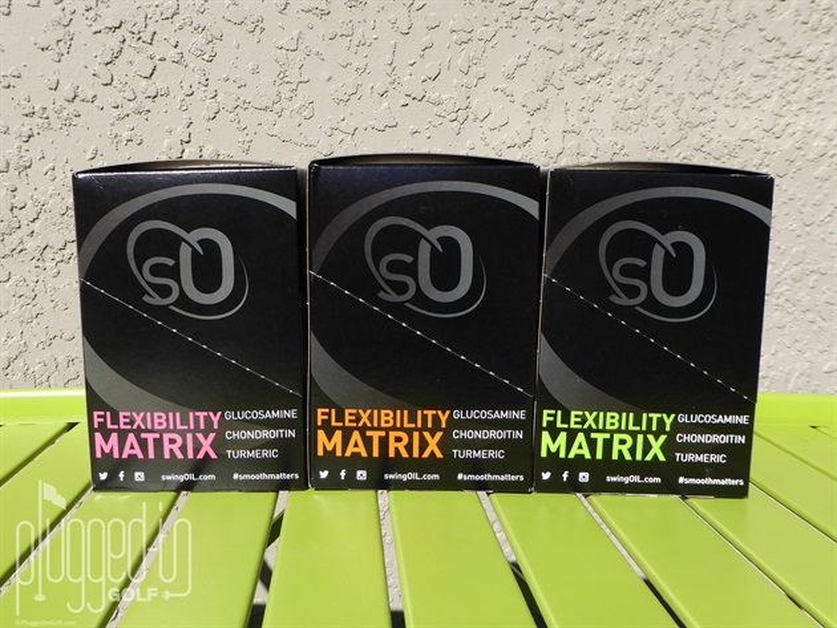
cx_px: 418
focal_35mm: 27
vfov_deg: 51.4
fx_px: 653
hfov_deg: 65.3
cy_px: 314
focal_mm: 4.7
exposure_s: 1/640
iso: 80
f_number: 3.4
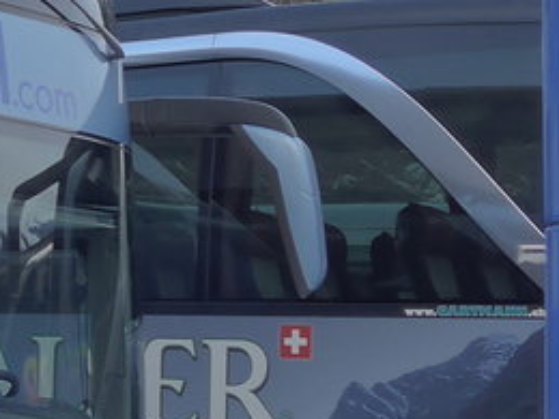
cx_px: -548
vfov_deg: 11.0
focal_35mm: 134
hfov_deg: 12.9
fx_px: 2164
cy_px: 107
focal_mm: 6
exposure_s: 1/640
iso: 160
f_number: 2.2
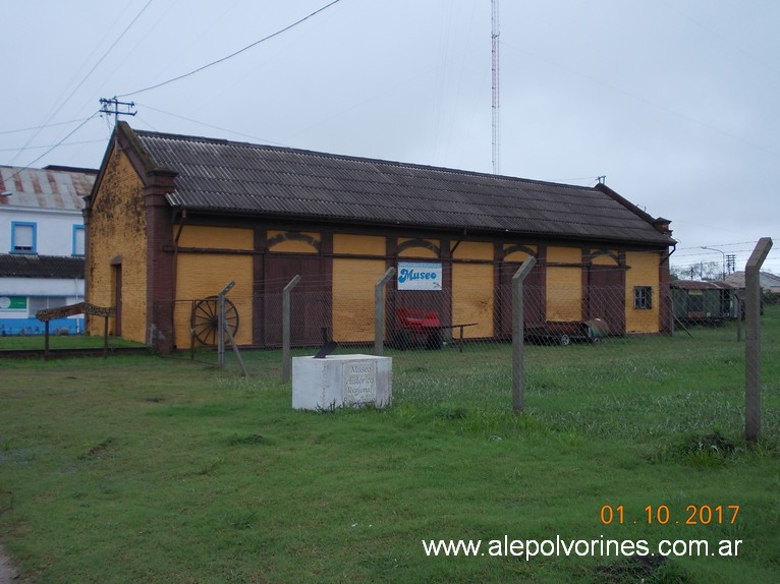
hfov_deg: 49.0
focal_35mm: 38
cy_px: 292
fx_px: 856
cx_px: 390
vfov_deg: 37.7
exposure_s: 1/125
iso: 80
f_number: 3.1
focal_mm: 5.3
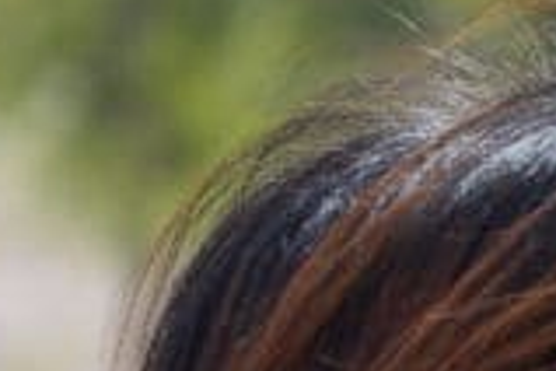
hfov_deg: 2.8
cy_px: 863
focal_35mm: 741
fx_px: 11449
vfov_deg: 1.8
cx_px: 535
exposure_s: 1/800
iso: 400
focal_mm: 105
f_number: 5.6
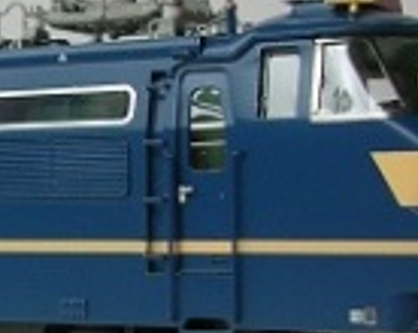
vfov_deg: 12.4
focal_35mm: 124
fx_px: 1532
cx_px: -73
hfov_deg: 15.0
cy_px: 188
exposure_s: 1/74
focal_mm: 5.8
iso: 50
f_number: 2.8
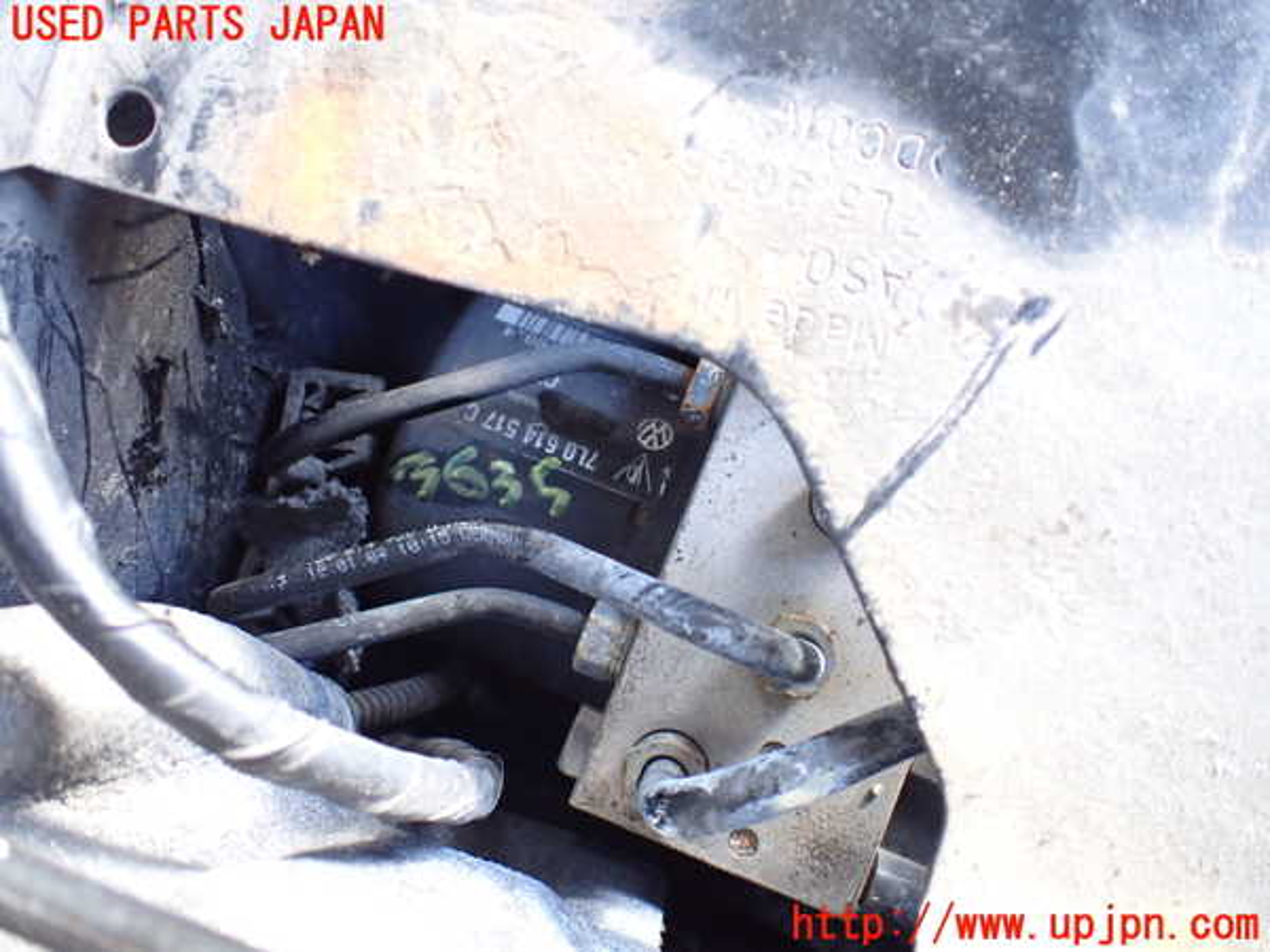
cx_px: 635
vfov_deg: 46.8
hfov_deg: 60.0
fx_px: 1101
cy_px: 476
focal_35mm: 30
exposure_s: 1/80
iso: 800
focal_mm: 5.4
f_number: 2.3
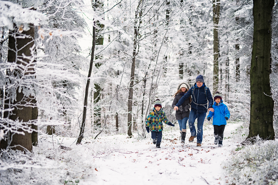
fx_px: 386
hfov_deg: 39.6
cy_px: 92
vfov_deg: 27.0
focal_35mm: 50
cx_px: 139
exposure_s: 1/320
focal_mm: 50
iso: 100
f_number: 1.4
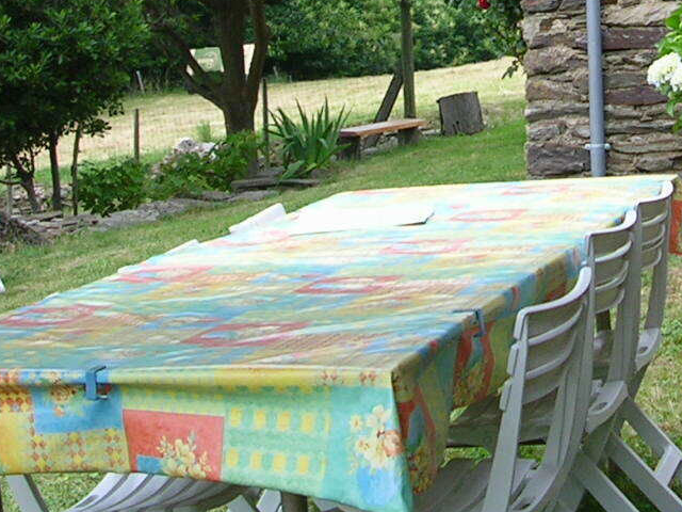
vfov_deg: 15.0
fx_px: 1872
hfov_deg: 20.5
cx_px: 521
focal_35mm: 95
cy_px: -118
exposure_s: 1/84.9
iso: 50
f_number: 2.8
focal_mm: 5.8
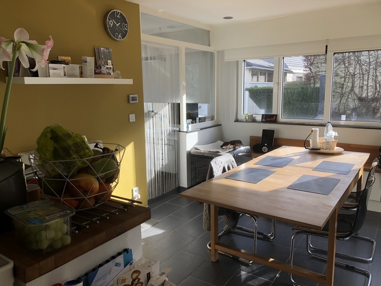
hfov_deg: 63.4
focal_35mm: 28
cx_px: 190
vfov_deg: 49.7
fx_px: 308
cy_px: 143
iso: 20
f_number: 1.8
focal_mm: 3.99
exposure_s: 1/208
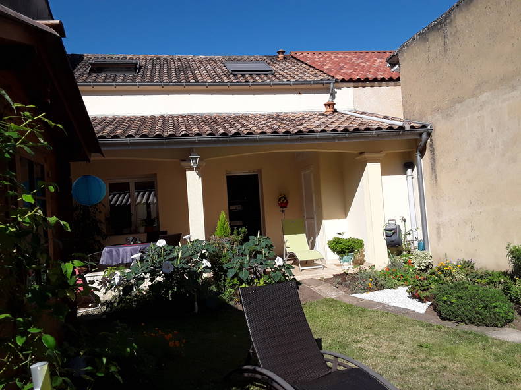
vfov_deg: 51.3
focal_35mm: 27
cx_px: 260
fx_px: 406
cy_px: 195
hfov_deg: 65.3
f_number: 1.9
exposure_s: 1/2075
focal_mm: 2.91
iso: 40
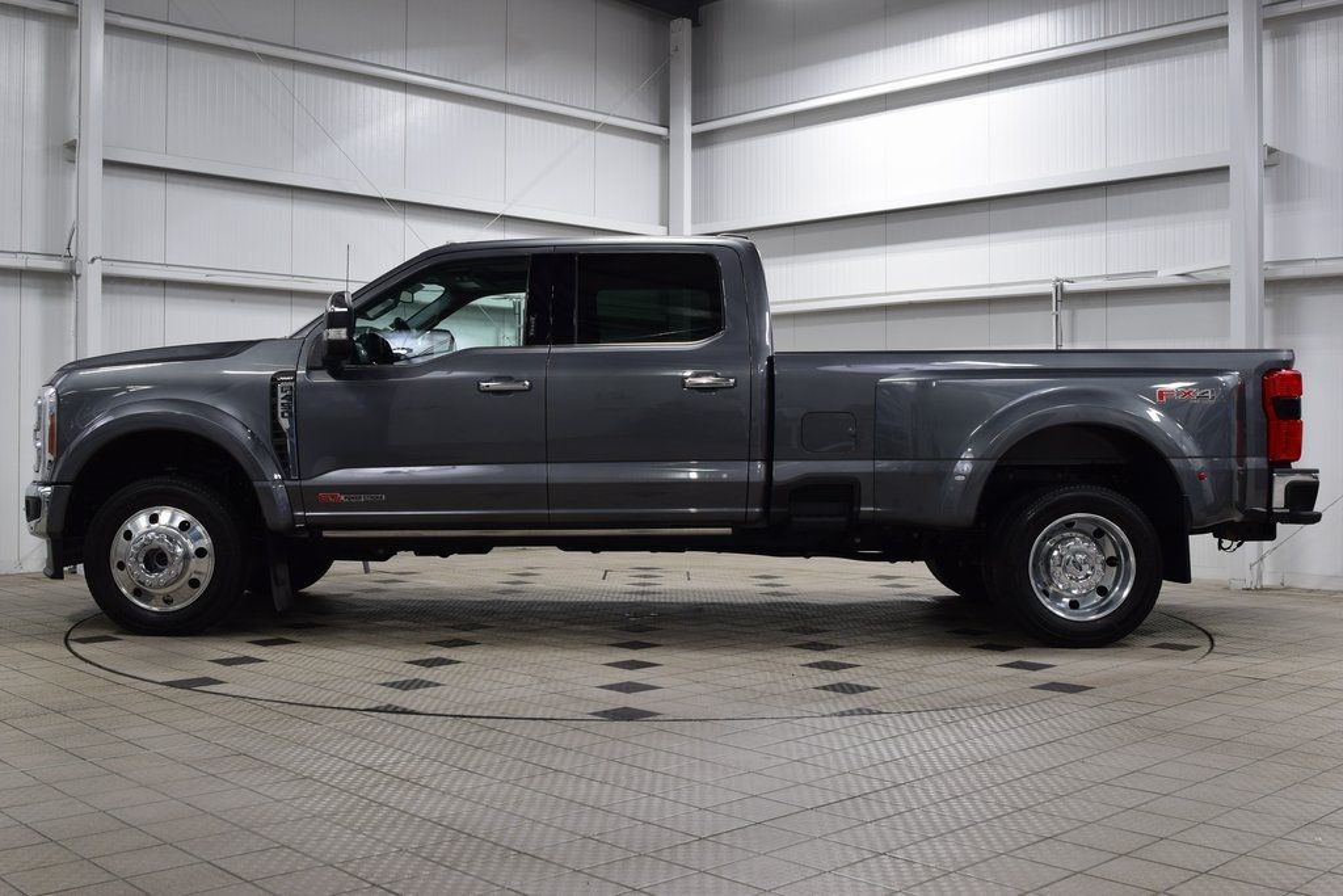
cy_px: 448
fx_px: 1455
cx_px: 672
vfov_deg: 34.2
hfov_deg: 49.5
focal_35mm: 39
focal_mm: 26
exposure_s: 1/20
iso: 400
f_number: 6.3
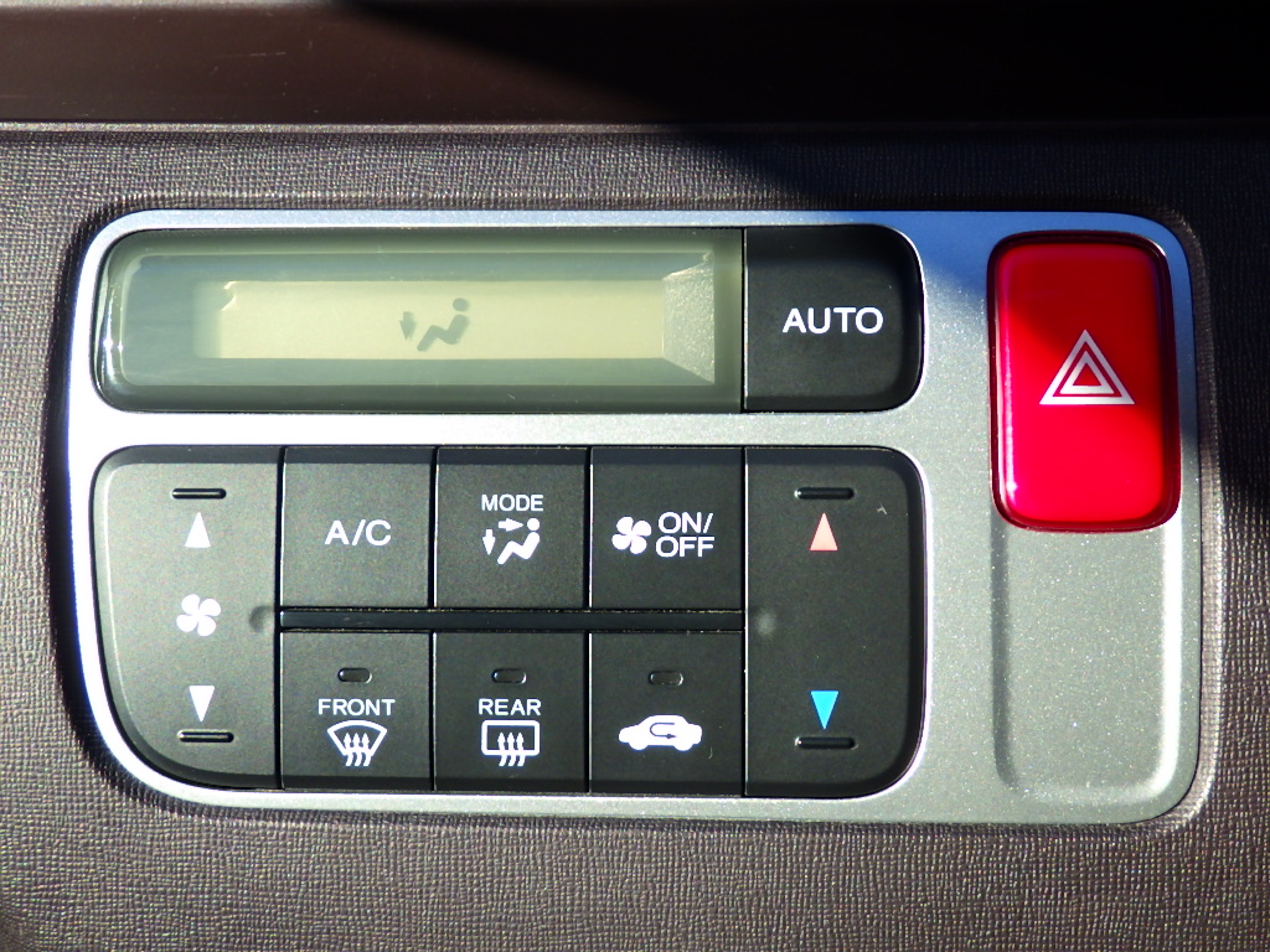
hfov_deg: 37.5
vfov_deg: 28.6
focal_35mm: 51
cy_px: 476
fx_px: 1871
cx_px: 635
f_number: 4.4
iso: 125
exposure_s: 1/250
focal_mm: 9.1
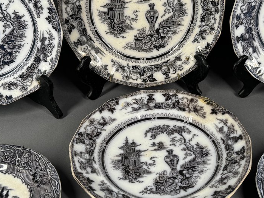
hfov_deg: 36.7
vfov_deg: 28.0
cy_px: 105
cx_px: 155
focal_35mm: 52
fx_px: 397
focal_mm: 6.76
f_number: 1.78
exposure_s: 1/120
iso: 64
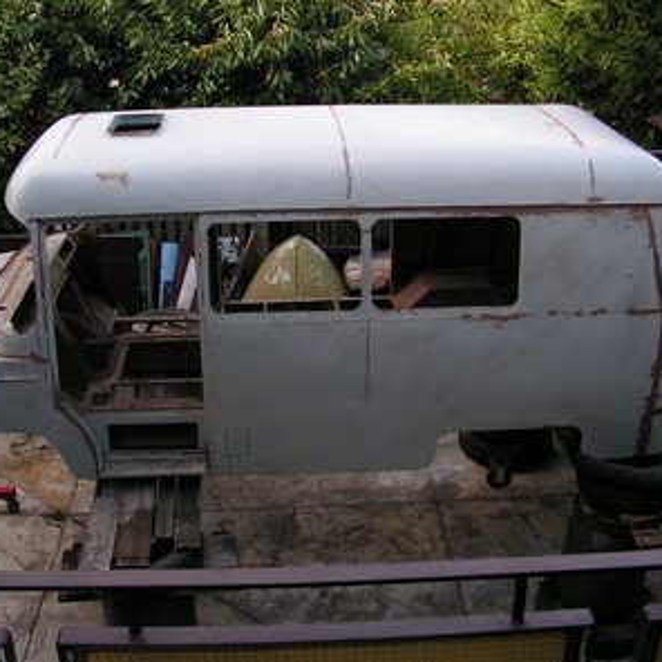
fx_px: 930
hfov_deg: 39.2
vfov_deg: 39.2
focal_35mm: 43
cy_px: 333
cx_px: 311
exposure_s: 1/250
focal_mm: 6
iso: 64
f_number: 3.2
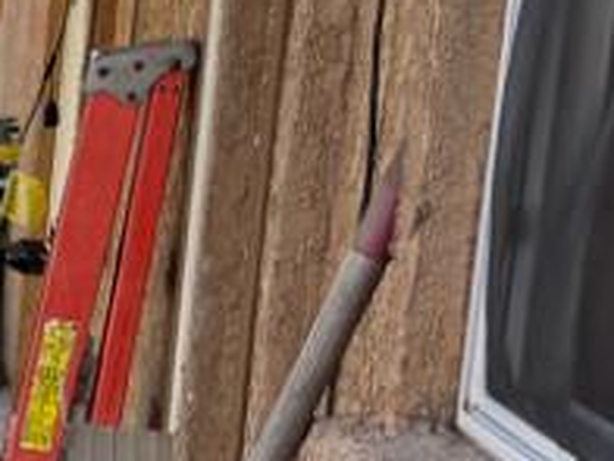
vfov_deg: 7.2
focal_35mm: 199
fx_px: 3530
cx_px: -1190
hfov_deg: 8.4
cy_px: 845
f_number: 1.6
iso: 50
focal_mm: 5.96
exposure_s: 1/466
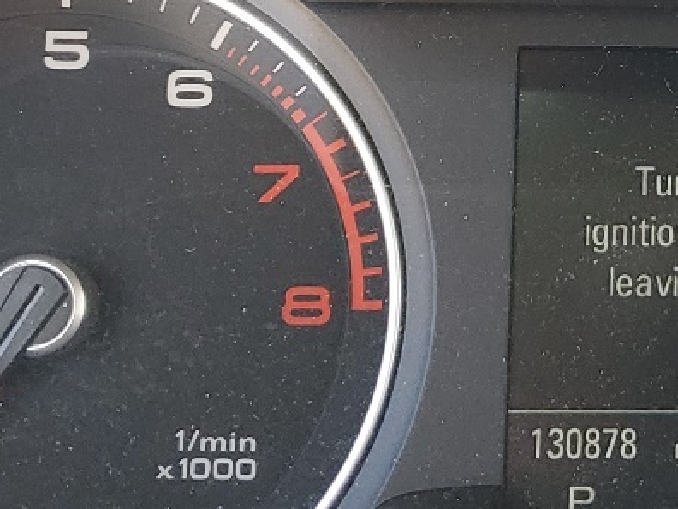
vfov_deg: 14.0
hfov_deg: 17.8
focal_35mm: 105
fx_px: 2057
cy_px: 91
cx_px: 817
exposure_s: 1/143
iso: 50
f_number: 1.5
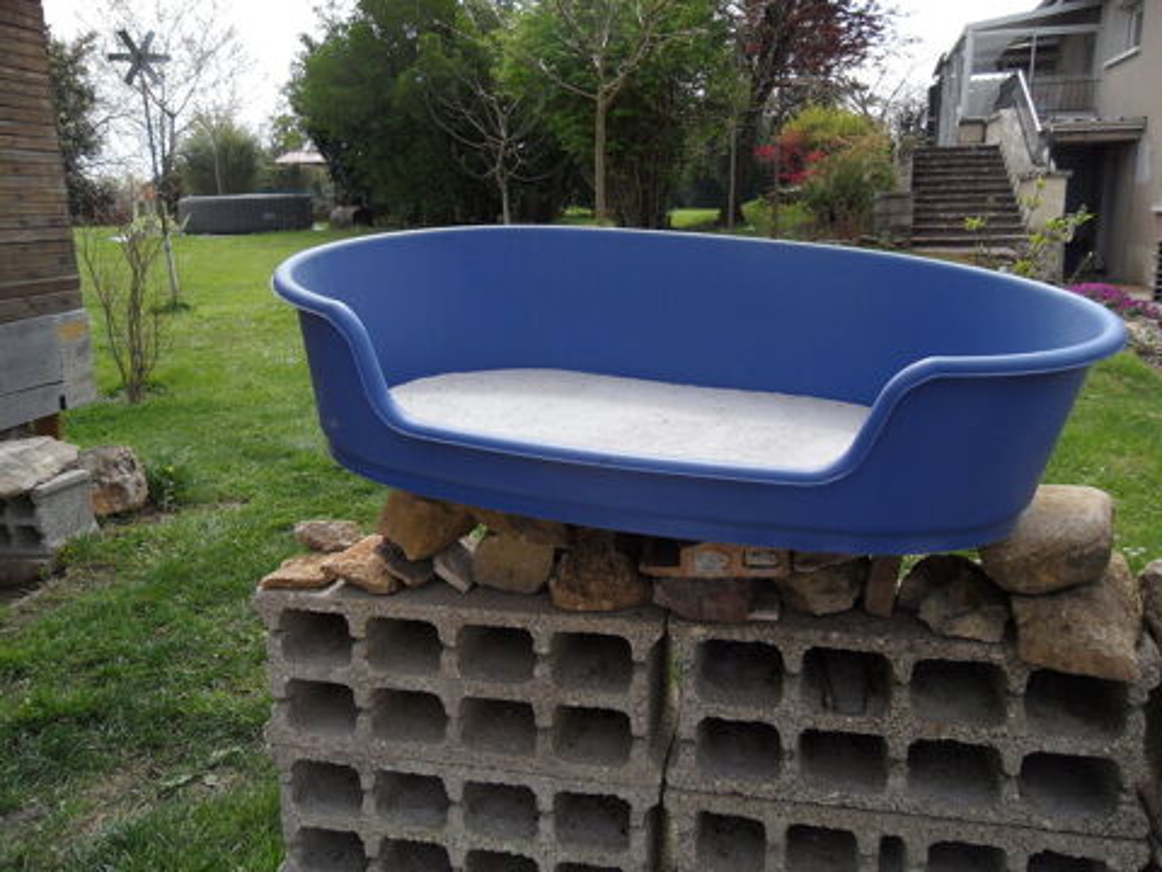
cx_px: 581
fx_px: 940
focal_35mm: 28
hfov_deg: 63.4
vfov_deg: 49.7
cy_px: 436
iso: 80
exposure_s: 1/500
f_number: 3.4
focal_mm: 5
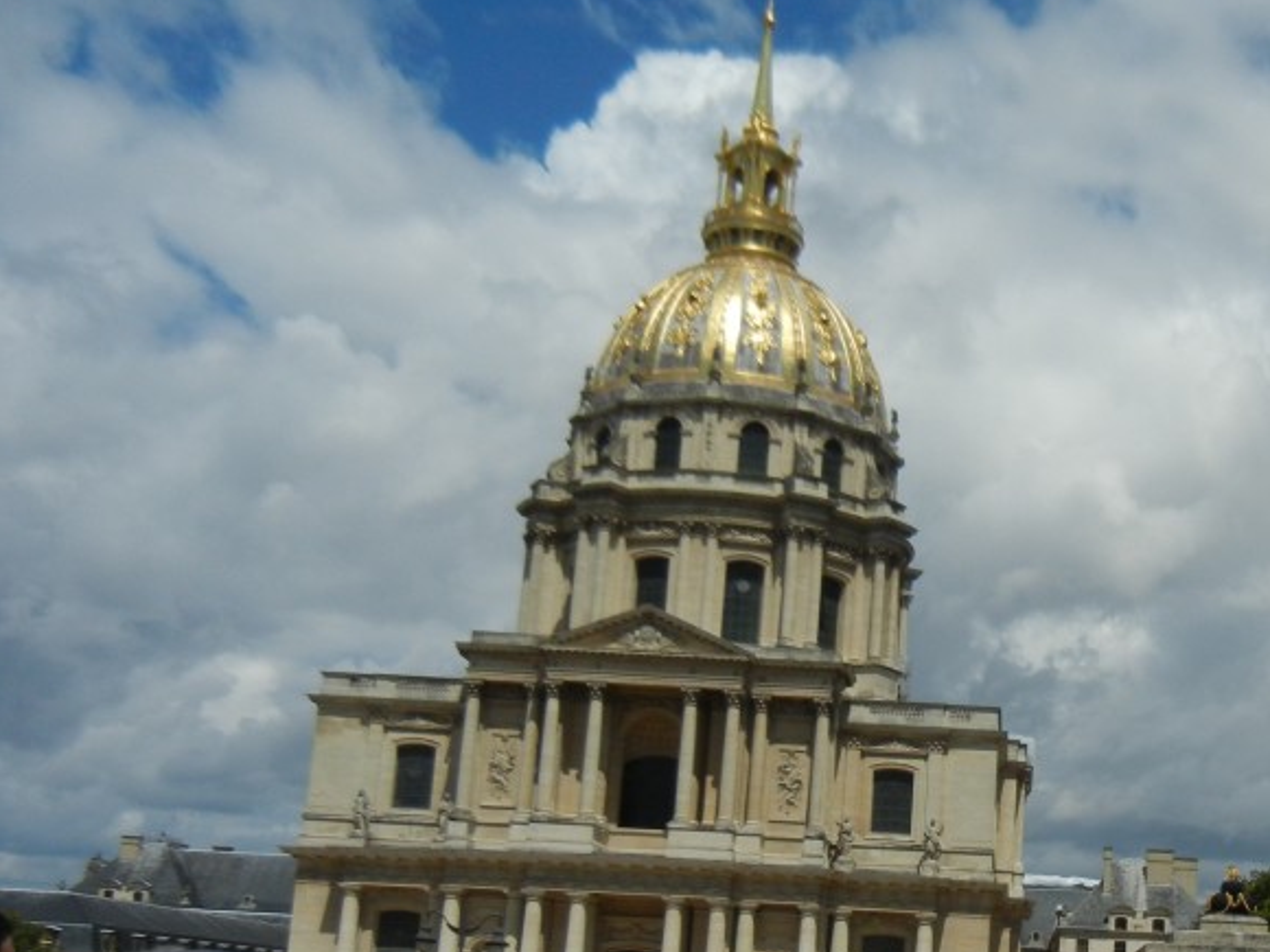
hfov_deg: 34.7
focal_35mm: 53
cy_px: 700
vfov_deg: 27.2
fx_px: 1944
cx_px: 1064
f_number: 7
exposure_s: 1/1111
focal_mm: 5.4
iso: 160
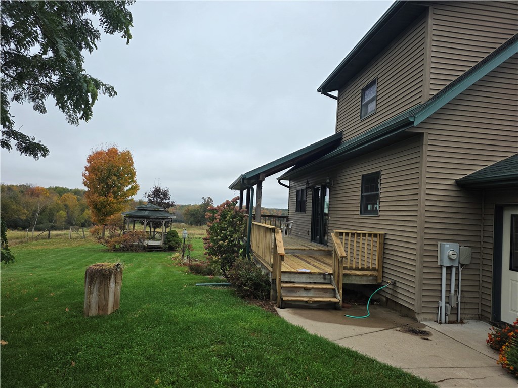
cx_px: 259
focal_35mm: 23
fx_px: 344
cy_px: 194
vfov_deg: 58.9
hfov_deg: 73.9
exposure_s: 1/359
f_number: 1.7
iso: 25
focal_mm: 6.3
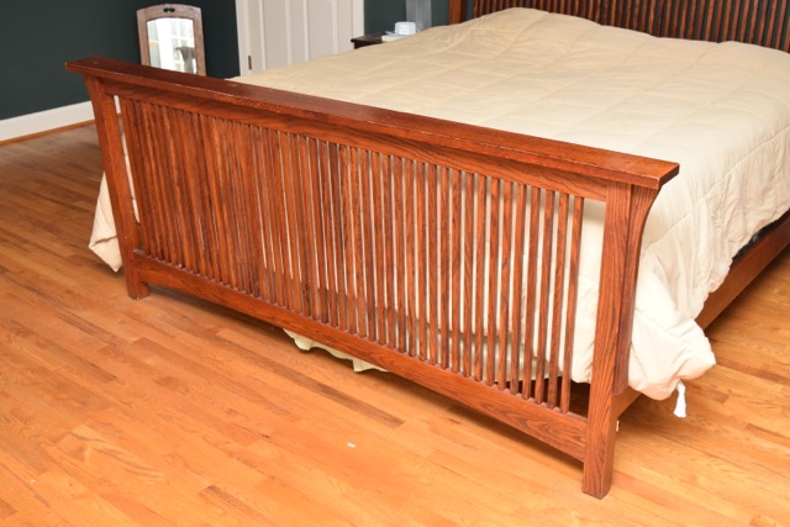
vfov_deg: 31.9
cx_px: 395
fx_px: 922
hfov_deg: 46.4
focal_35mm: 42
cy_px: 264
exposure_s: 1/125
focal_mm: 28
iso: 800
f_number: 5.6
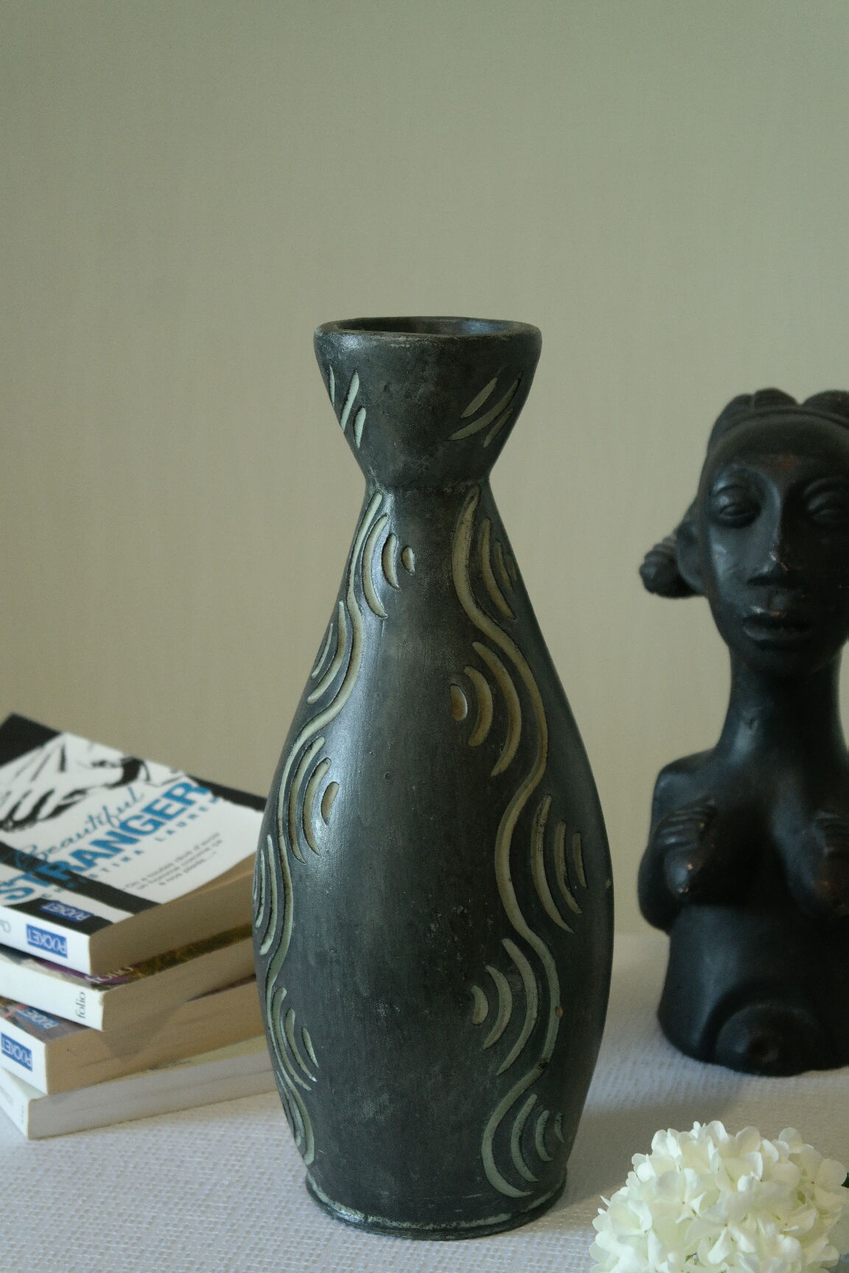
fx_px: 2724
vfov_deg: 26.3
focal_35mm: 77
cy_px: 636
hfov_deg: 17.7
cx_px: 424
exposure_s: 1/40
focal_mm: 50
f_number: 5.6
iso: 800
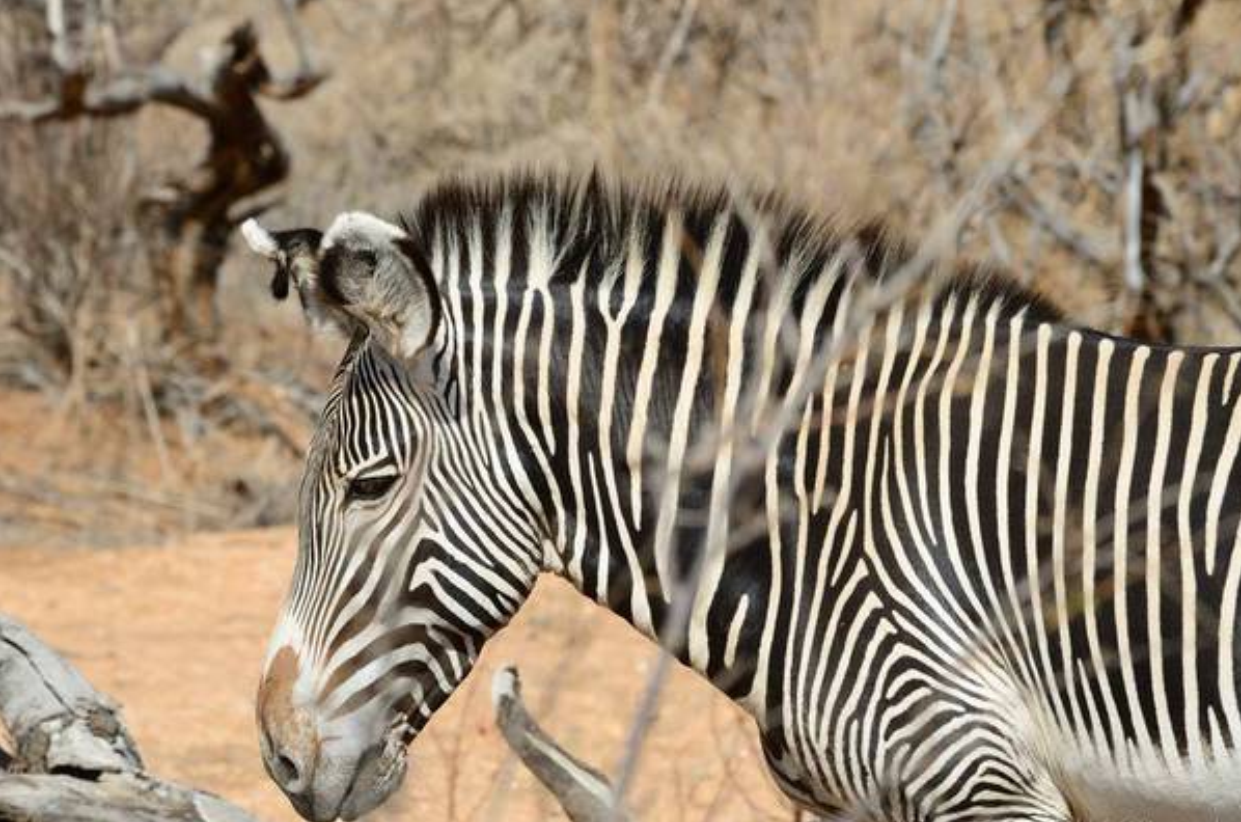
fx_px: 18713
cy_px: 408
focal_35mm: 544
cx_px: 554
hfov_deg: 3.8
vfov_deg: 2.5
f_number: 10
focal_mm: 310
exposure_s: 1/400
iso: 200
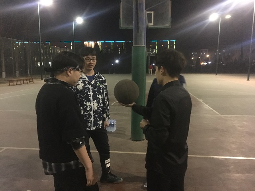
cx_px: 128
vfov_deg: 48.2
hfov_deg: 61.7
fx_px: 214
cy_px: 96
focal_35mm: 29
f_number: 2.2
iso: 800
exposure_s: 1/17
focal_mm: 4.15
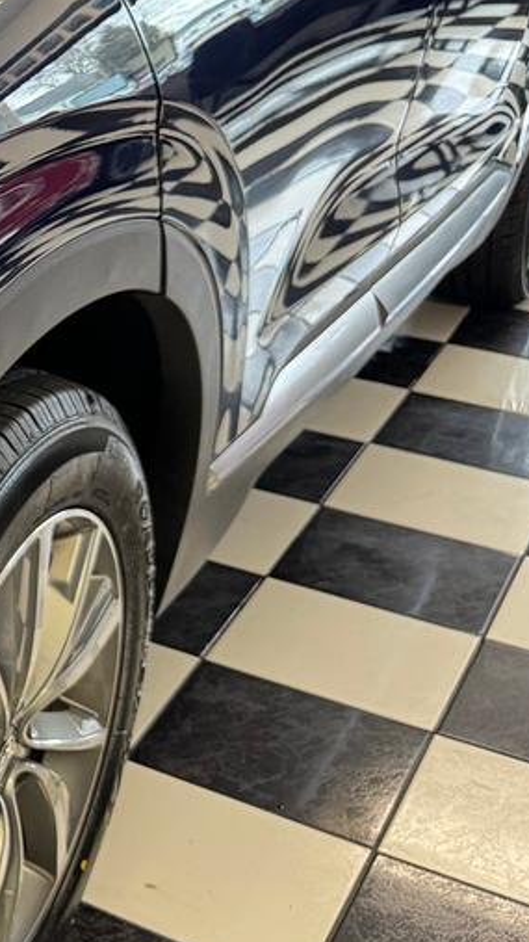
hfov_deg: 15.0
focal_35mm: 66
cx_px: -512
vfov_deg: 31.6
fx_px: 1647
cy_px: 310
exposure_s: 1/60
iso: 320
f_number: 1.78
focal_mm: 6.86
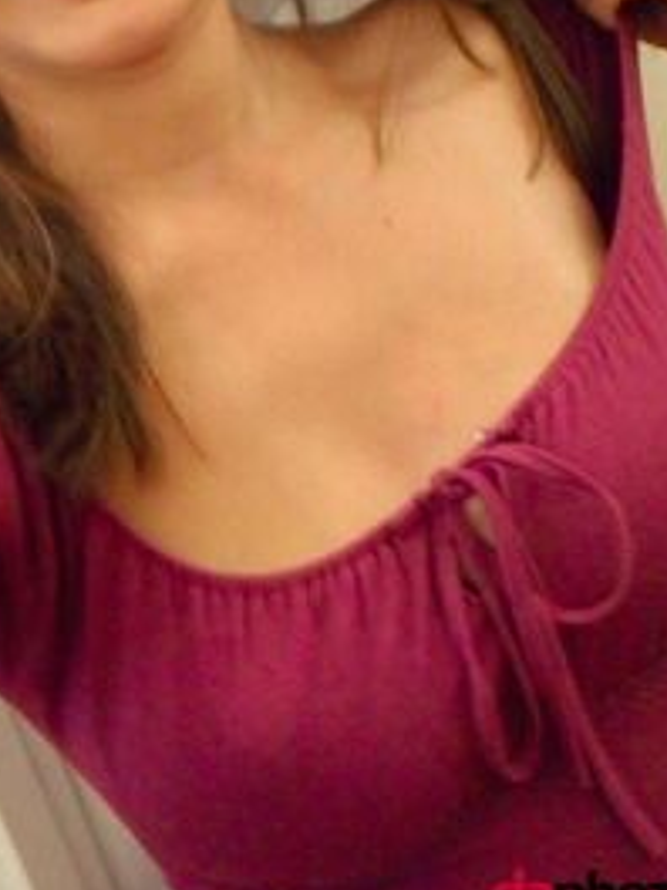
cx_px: 212
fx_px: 1593
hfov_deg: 23.5
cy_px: 153
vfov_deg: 30.3
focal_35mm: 62
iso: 400
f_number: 3.2
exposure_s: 1/8
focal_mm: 6.3
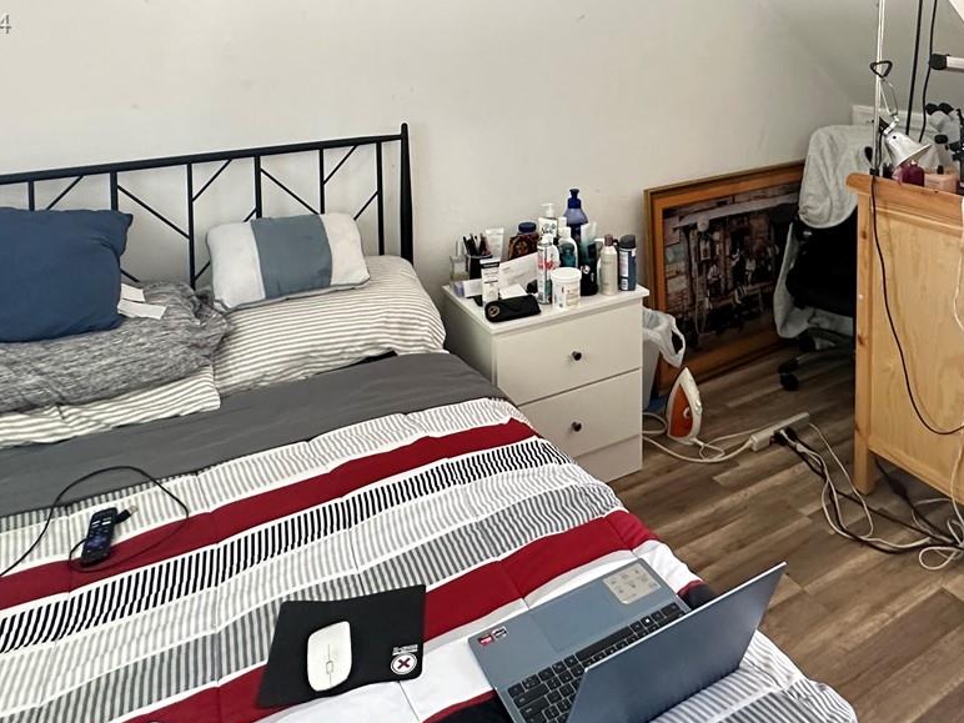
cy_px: 25
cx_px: 609
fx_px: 808
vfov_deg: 42.6
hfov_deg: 60.7
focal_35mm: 29
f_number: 2.2
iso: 320
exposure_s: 1/91
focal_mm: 2.22
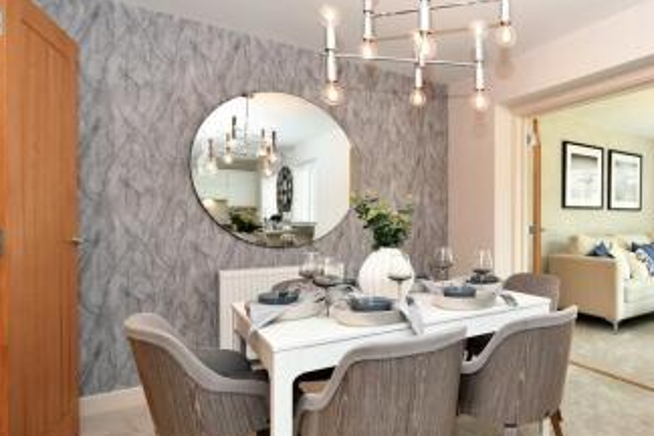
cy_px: 219
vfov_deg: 57.2
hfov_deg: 74.2
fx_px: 400
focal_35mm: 22
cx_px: 472
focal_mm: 10
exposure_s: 1/60
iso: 160
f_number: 4
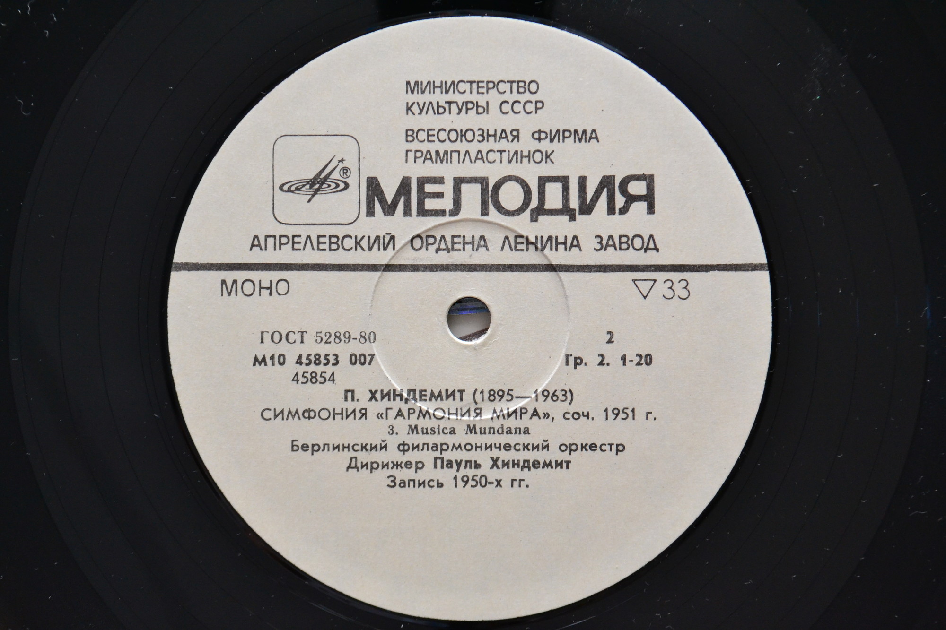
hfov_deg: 31.9
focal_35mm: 63
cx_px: 473
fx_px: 1655
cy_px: 315
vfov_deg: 21.6
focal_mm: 42
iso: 1600
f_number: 7.1
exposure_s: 1/160
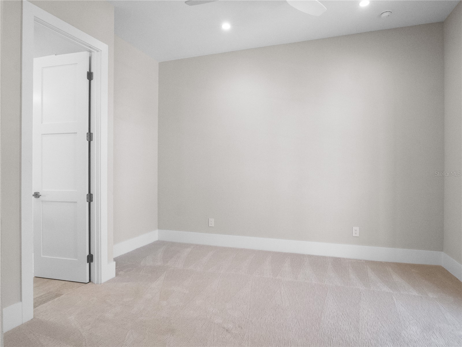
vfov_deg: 66.0
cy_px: 174
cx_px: 231
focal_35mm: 20
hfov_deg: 81.7
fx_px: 267
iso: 3200
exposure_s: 1/60
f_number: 13
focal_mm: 10
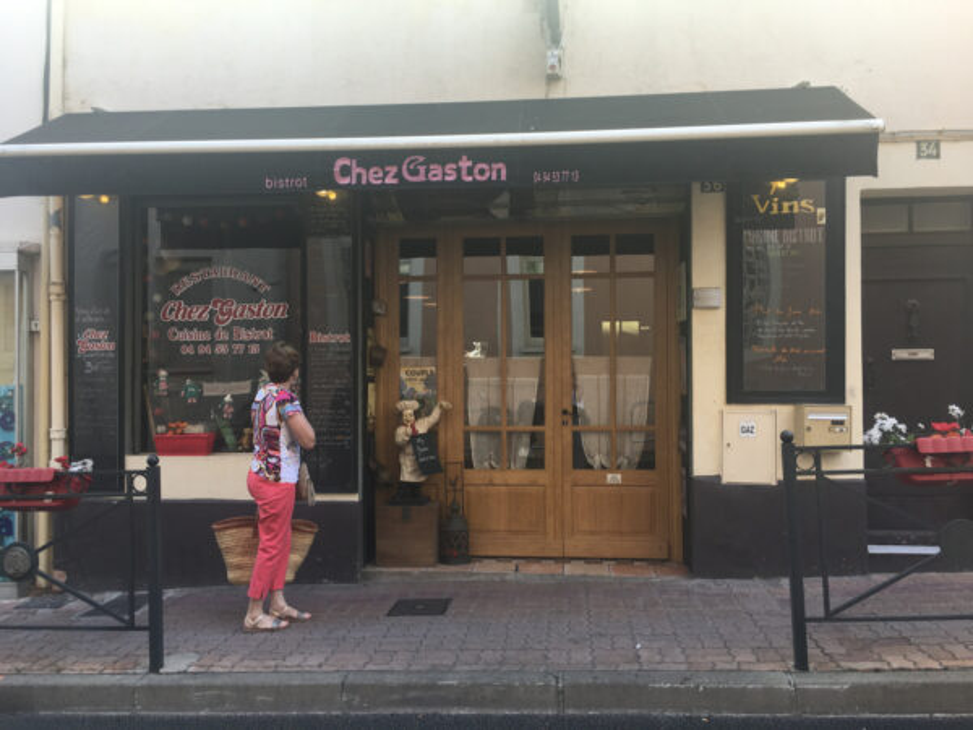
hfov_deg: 61.7
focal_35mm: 29
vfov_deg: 48.2
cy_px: 365
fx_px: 815
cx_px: 486
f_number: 2.2
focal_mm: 4.15
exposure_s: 1/159
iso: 25
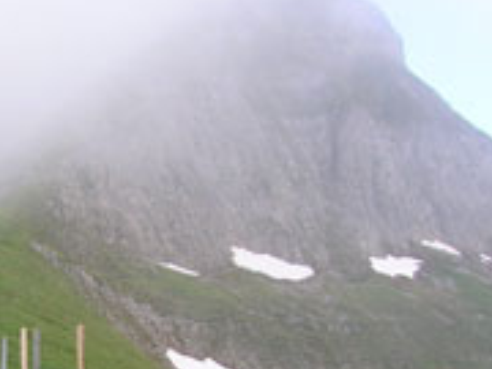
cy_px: 428
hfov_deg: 21.8
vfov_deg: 16.7
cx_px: -44
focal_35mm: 85
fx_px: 1208
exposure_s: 1/106
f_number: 4.9
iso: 50
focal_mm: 5.7
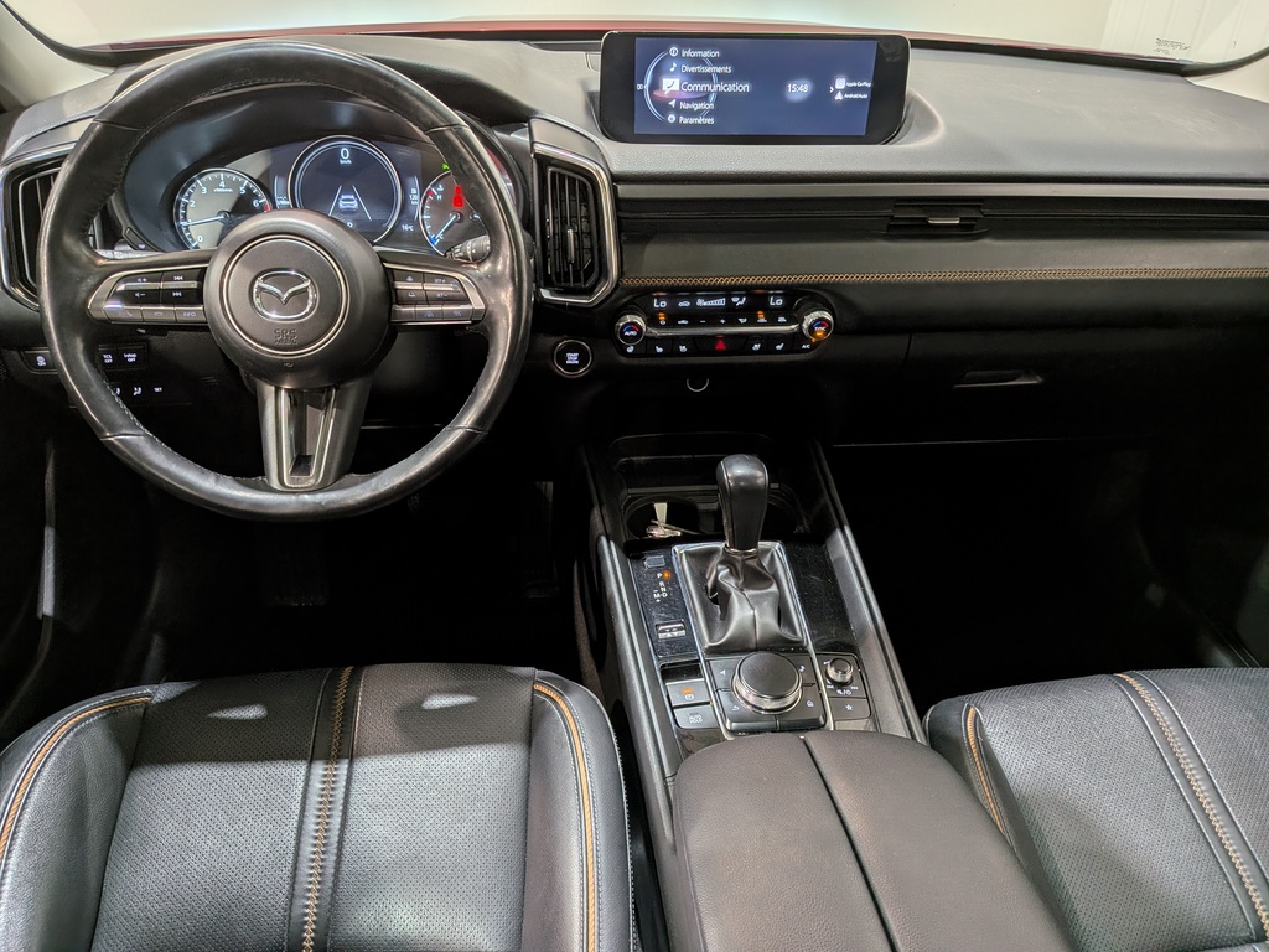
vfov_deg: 56.8
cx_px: 634
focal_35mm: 24
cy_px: 476
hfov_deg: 71.6
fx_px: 880
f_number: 1.7
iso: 27
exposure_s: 1/114
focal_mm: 4.53
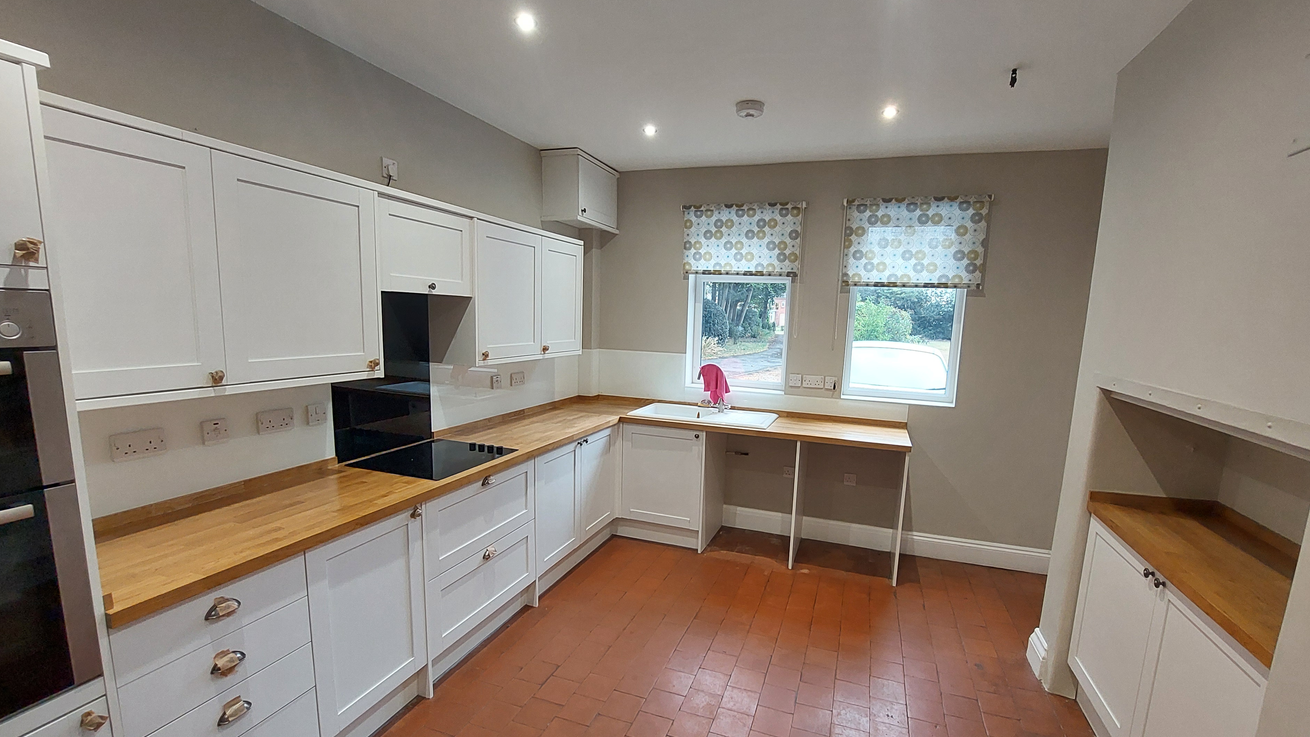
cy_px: 399
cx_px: 684
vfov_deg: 70.4
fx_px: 521
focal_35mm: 15
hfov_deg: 102.9
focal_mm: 1.74
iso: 160
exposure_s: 1/50
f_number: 2.2
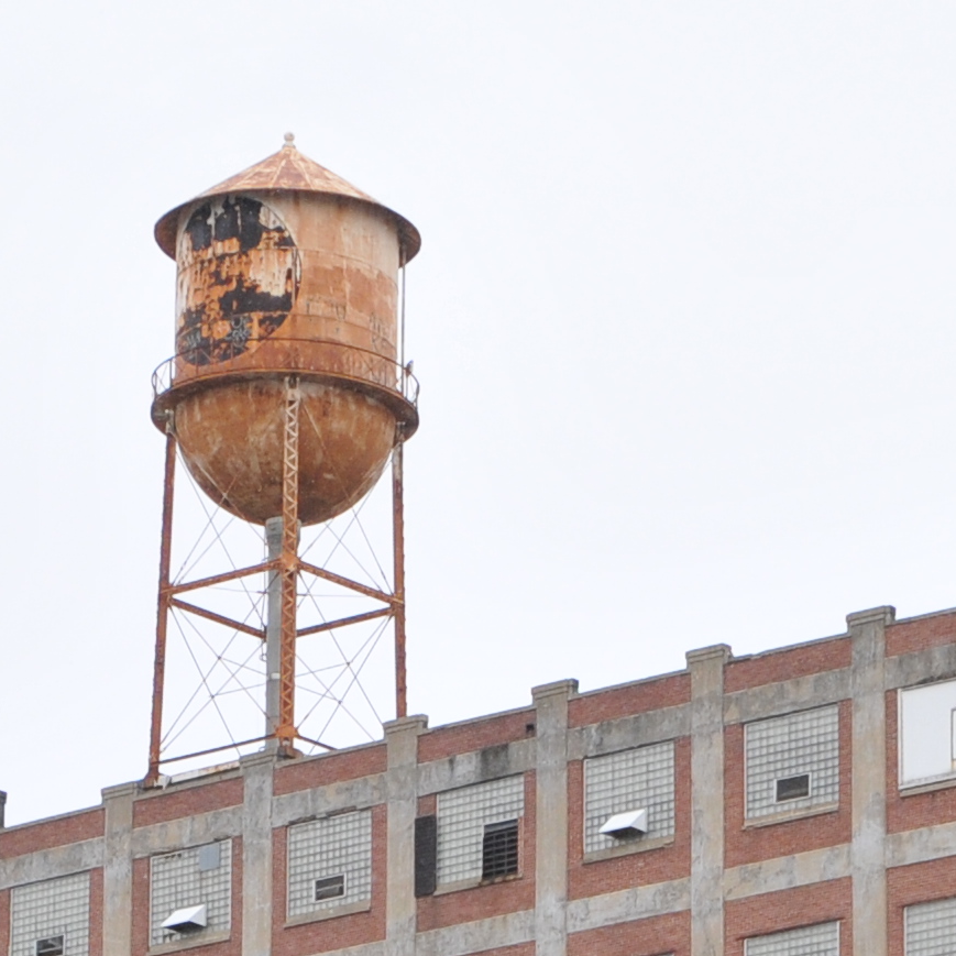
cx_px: 1020
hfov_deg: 8.6
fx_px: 6280
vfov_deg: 8.5
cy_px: 1505
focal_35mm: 201
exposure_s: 1/1600
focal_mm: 32
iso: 400
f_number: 4.5
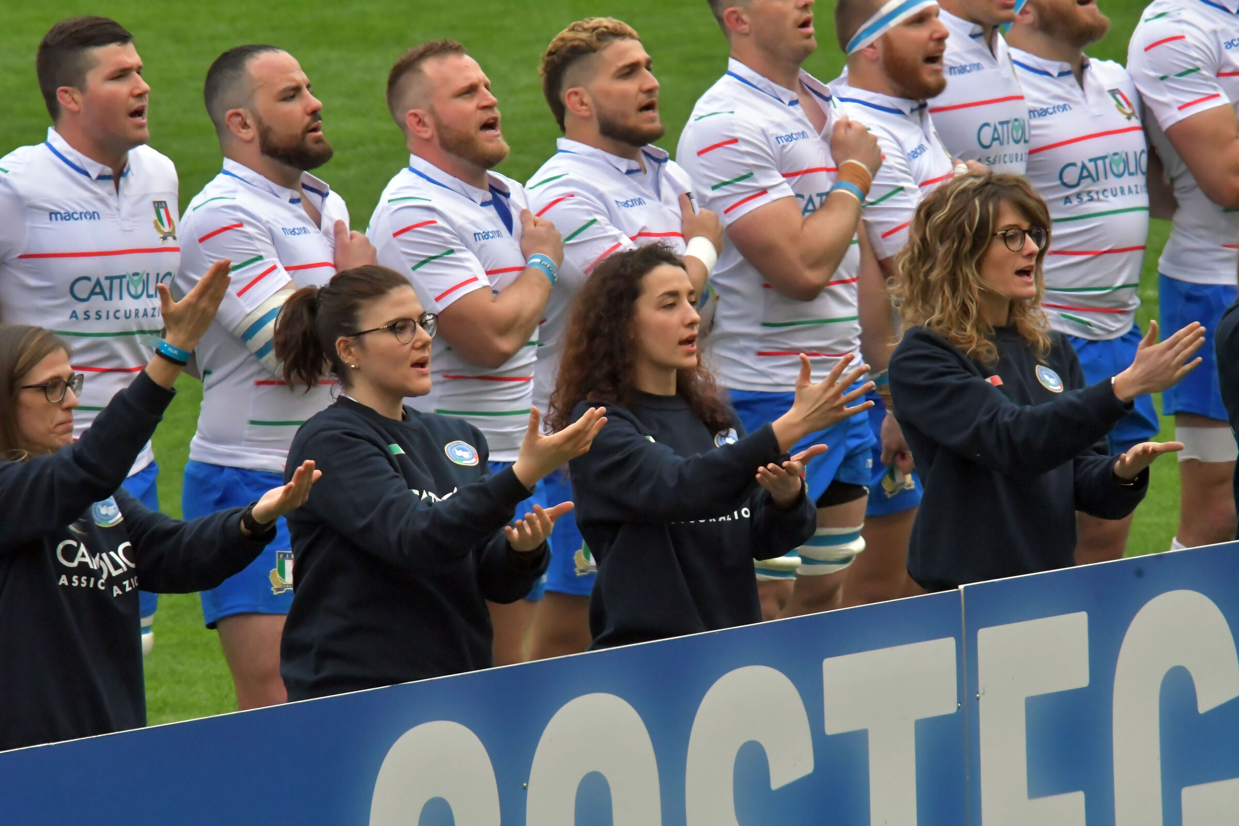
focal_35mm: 900
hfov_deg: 2.3
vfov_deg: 1.5
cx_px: 620
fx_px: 30973
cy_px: 413
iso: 6400
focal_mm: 600
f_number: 16
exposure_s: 1/1000
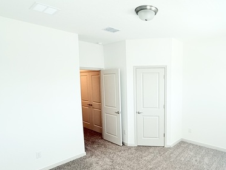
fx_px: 157
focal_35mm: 24
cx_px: 149
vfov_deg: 56.5
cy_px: 100
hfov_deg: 69.7
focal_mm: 2.22
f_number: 2.2
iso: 64
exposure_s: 1/99
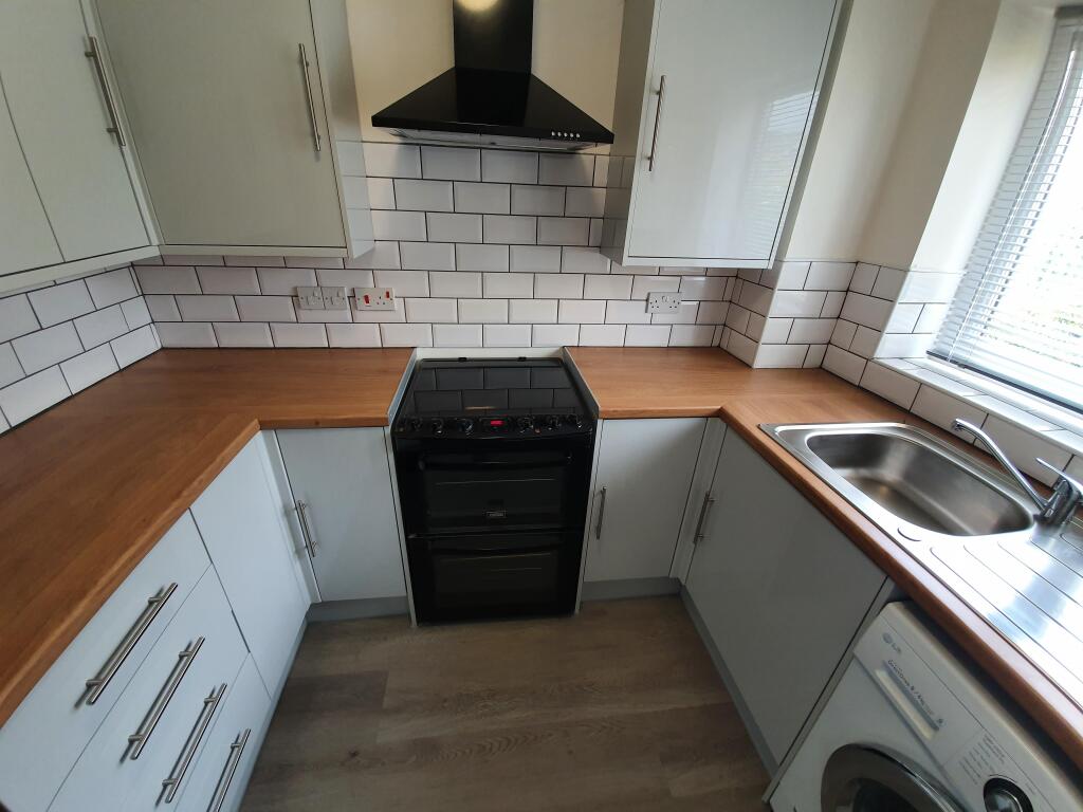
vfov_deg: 89.9
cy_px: 406
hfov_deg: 106.2
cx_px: 542
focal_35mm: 13
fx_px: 407
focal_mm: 1.8
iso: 100
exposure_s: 1/50
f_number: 2.2
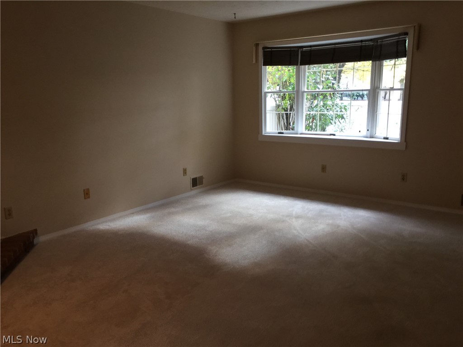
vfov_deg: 48.2
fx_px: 388
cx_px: 232
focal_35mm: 29
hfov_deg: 61.7
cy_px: 174
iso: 32
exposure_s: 1/15
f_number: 2.2
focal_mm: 4.15
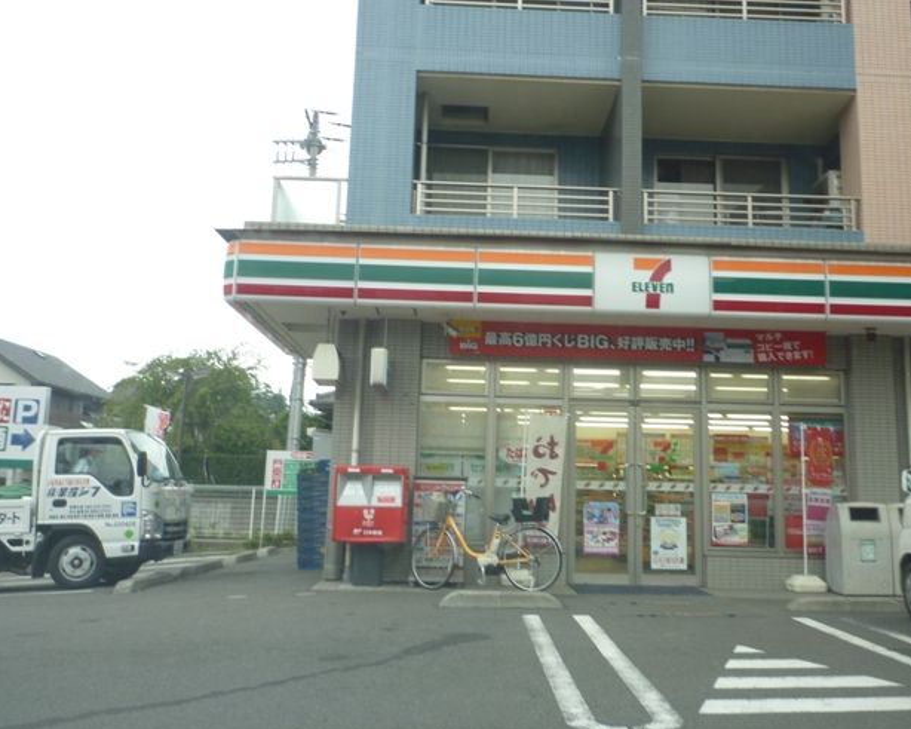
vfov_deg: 42.2
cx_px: 506
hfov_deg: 51.4
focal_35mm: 35
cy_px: 324
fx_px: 944
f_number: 2.8
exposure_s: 1/50
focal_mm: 4.4
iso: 80
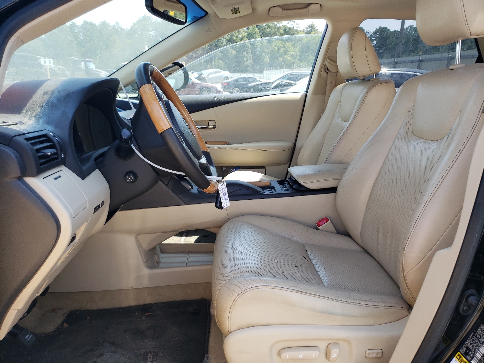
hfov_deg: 67.3
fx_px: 364
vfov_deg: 53.1
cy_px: 182
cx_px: 242
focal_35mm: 26
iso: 50
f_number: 1.5
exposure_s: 1/556
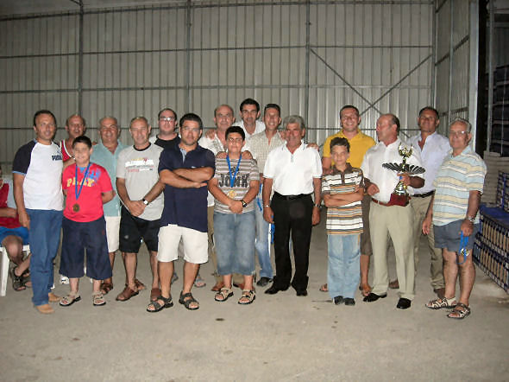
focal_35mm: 38
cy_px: 191
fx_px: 559
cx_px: 254
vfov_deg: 37.7
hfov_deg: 49.0
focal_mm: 7.8
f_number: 2.8
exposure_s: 1/60.1
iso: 124
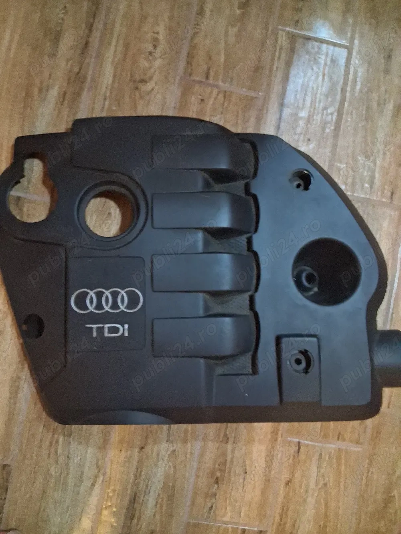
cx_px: 200
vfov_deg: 67.3
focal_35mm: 26
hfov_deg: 53.1
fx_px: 402
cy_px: 267
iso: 2000
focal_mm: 3.98
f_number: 1.8
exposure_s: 1/10
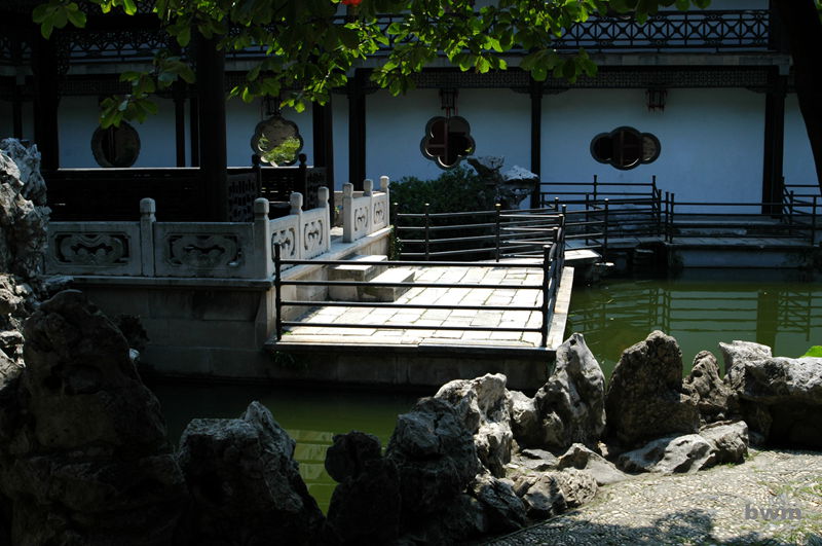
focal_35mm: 42
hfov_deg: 46.5
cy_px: 273
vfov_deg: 31.8
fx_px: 958
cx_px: 411
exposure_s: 1/200
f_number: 10
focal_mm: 28
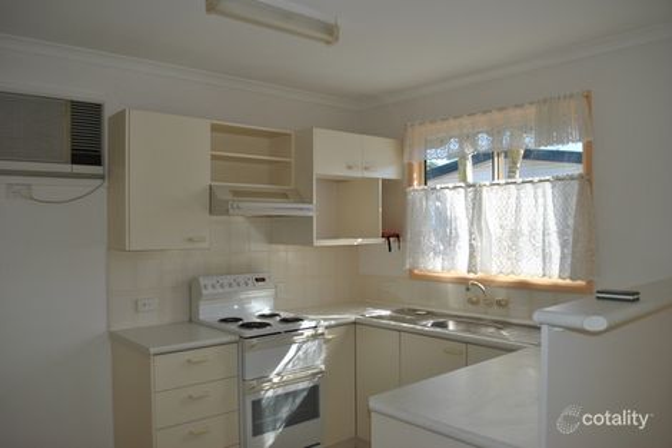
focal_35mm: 27
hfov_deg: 67.4
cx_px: 336
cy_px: 224
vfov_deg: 47.9
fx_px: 504
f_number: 4
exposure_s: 1/200
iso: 100
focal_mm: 18
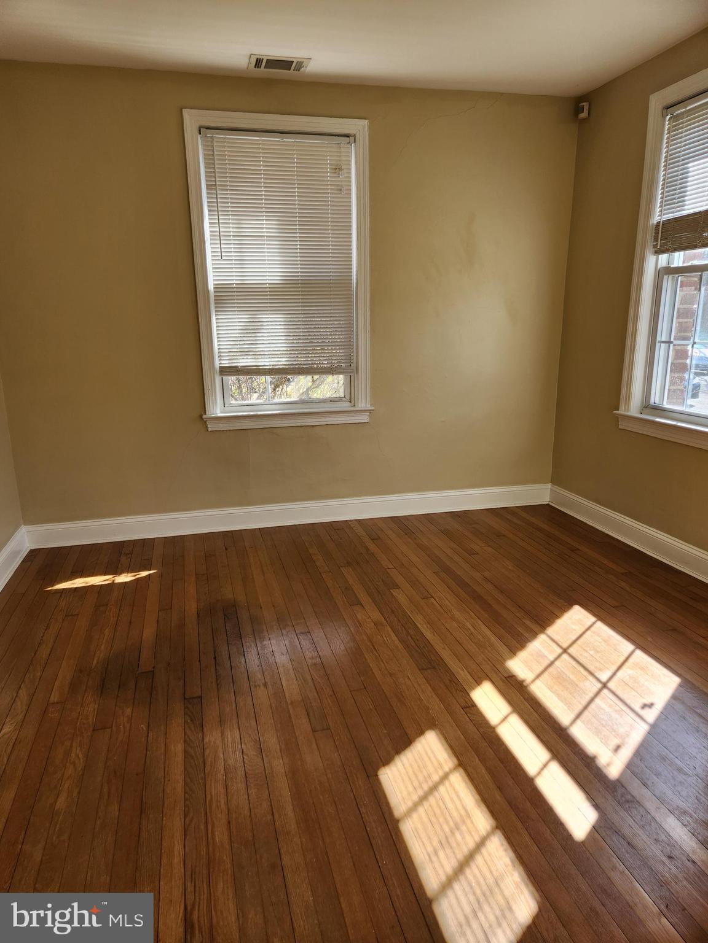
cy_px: 472
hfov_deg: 58.9
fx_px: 627
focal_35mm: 23
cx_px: 354
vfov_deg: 73.9
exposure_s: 1/180
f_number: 1.8
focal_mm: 5.4
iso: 25
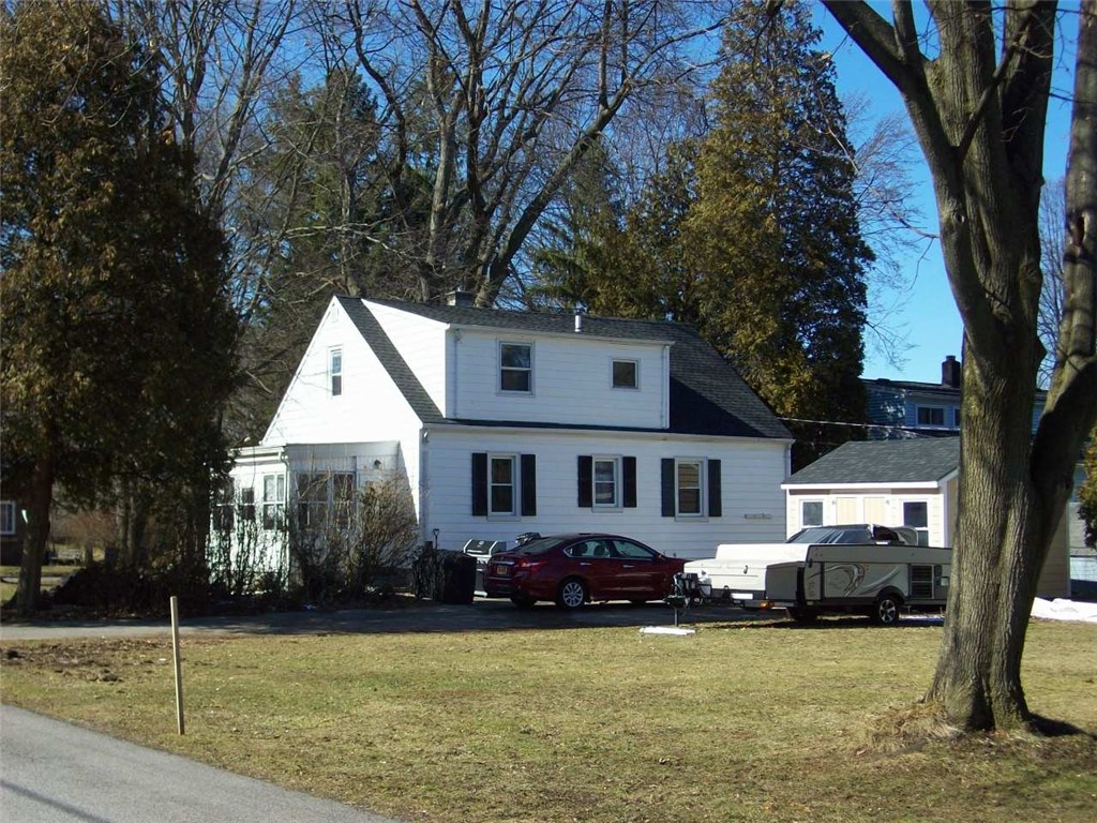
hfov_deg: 36.2
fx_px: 1680
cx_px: 548
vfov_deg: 27.5
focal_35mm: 53
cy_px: 412
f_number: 3.6
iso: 80
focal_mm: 8.8
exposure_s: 1/542
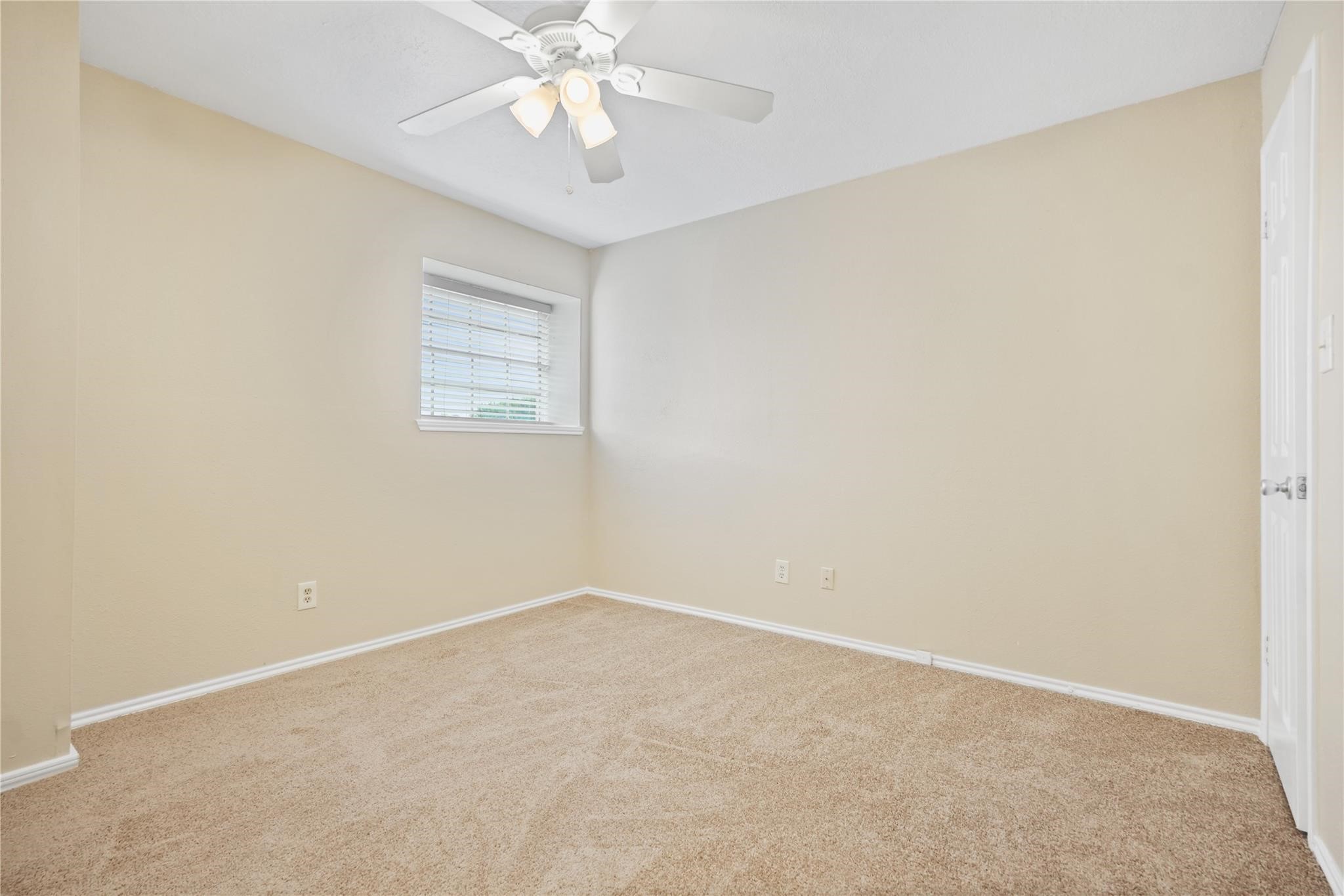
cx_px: 672
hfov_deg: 95.0
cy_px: 448
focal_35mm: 16
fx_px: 616
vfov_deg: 72.0
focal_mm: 16.5
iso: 1600
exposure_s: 1/25
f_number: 4
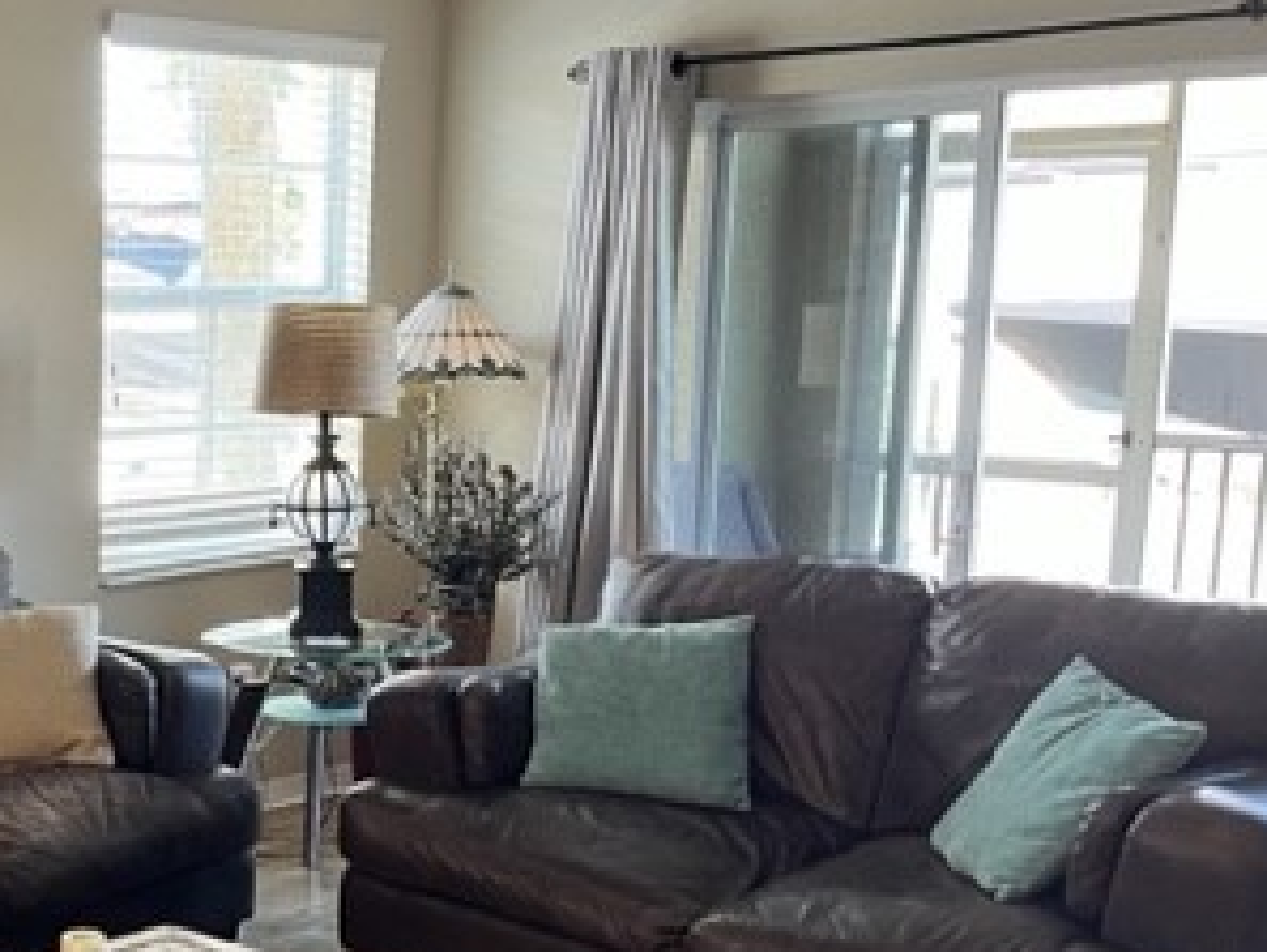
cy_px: 666
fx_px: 2051
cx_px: -51
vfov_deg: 25.9
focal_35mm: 56
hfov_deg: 31.3
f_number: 1.6
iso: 200
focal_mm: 5.1
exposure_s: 1/60
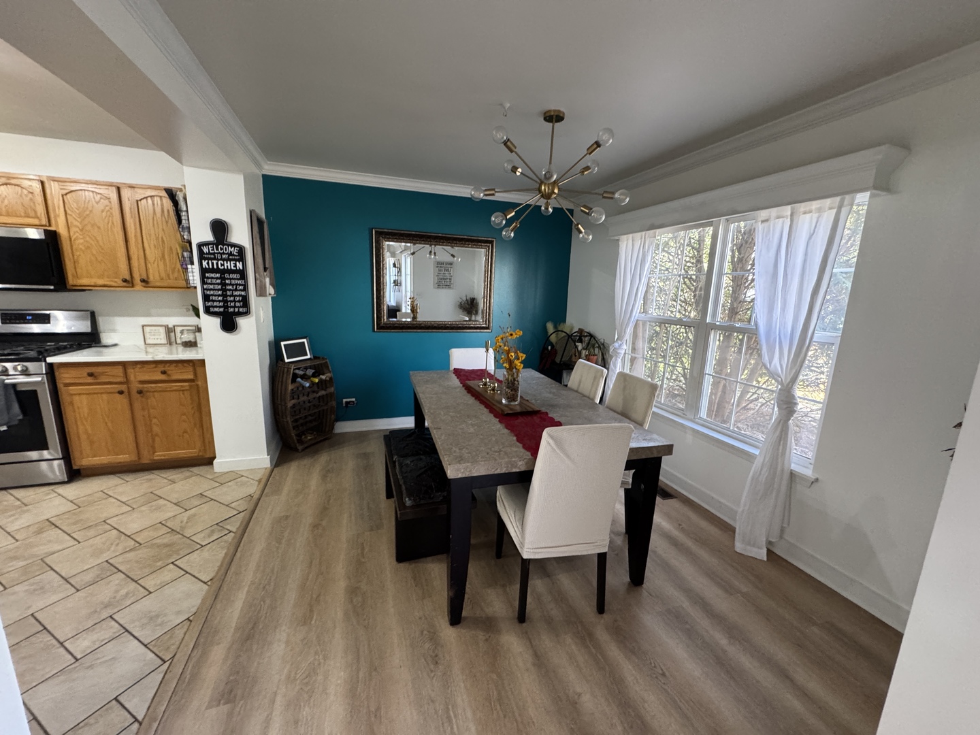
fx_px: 396
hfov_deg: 102.1
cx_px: 490
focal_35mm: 14
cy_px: 368
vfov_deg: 85.7
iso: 500
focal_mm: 2.22
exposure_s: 1/60
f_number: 2.2
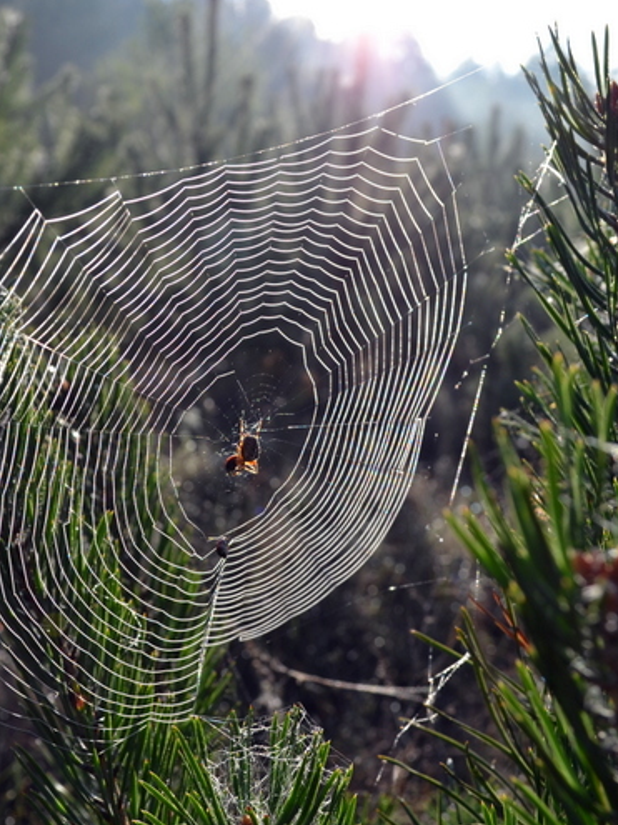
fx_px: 1334
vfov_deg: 34.4
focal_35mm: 56
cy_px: 425
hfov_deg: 25.7
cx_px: 137
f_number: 8
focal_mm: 24
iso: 100
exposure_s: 1/125
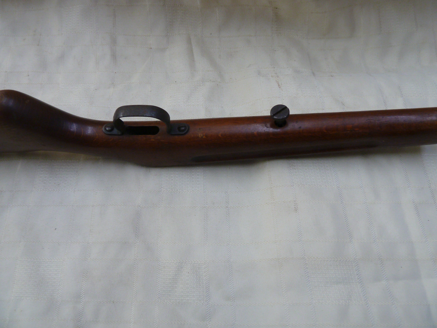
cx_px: 218
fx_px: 316
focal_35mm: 25
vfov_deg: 54.9
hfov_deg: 69.4
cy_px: 164
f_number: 3.3
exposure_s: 1/30
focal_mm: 4.1
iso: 160
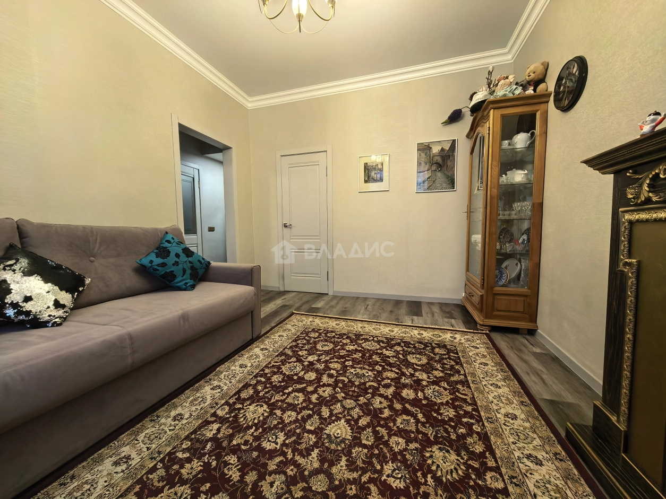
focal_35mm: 13
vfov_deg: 89.9
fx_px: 250
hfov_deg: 106.2
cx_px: 333
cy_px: 250
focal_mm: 1.95
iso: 800
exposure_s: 1/33.3
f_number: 2.2
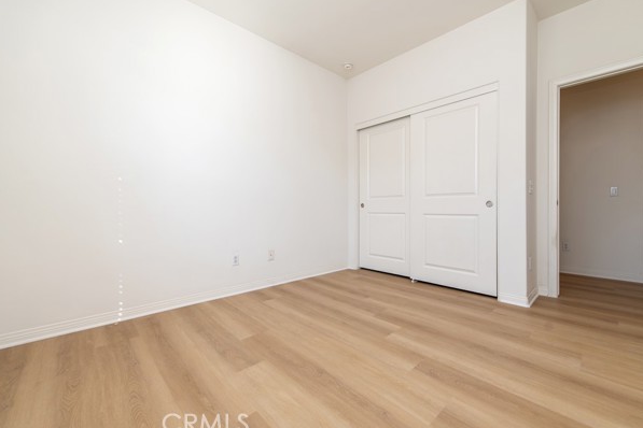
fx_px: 268
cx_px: 336
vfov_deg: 77.3
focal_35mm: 15
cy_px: 210
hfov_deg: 100.3
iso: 200
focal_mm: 14
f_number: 5
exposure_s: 1/100
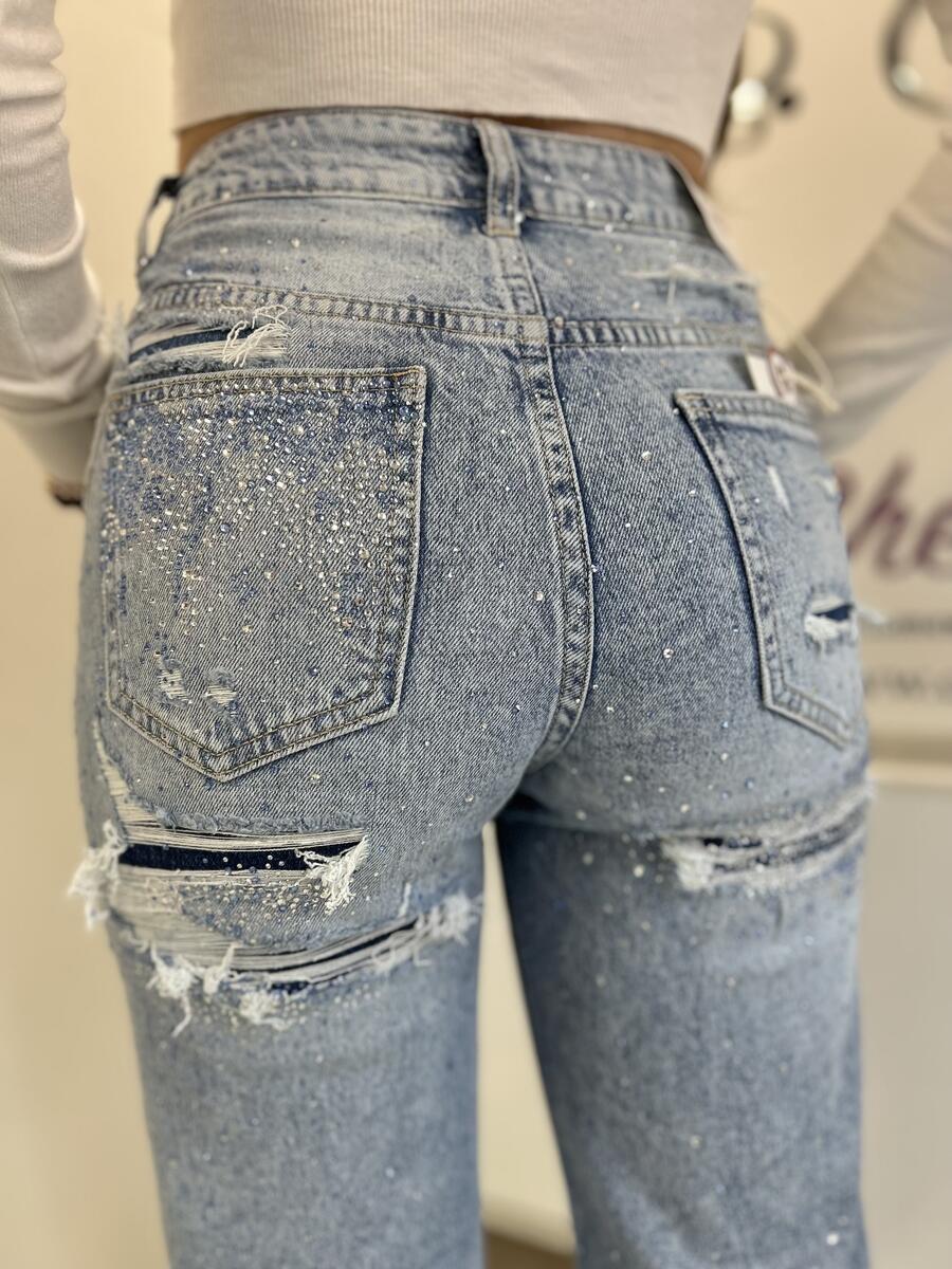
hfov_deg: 53.1
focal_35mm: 26
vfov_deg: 67.3
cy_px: 634
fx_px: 953
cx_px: 476
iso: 50
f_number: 1.5
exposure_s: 1/100
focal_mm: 5.7
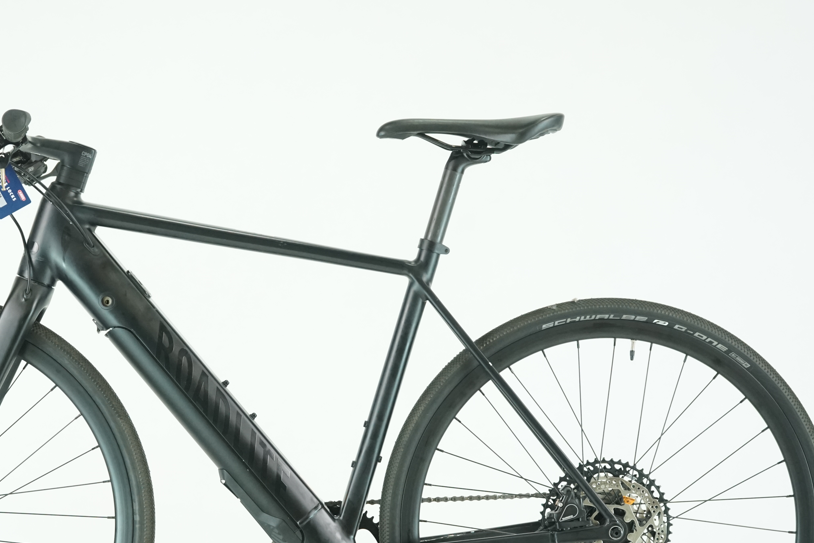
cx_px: 269
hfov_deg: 22.8
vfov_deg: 15.3
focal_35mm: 89
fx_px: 2012
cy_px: 360
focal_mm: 60
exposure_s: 1/200
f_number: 5.6
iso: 2500
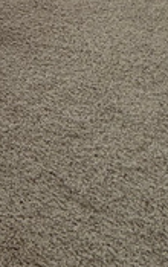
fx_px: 474
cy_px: -212
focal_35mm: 65
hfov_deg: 13.9
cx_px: -240
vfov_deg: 21.2
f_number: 2.2
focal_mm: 2.22
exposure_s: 1/169
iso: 64
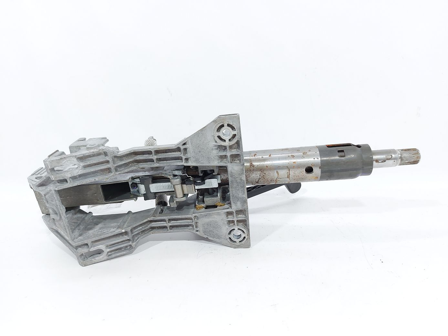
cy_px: 168
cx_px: 224
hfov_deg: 71.6
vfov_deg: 56.8
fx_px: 311
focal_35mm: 24
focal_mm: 5.23
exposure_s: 1/50
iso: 80
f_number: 1.8
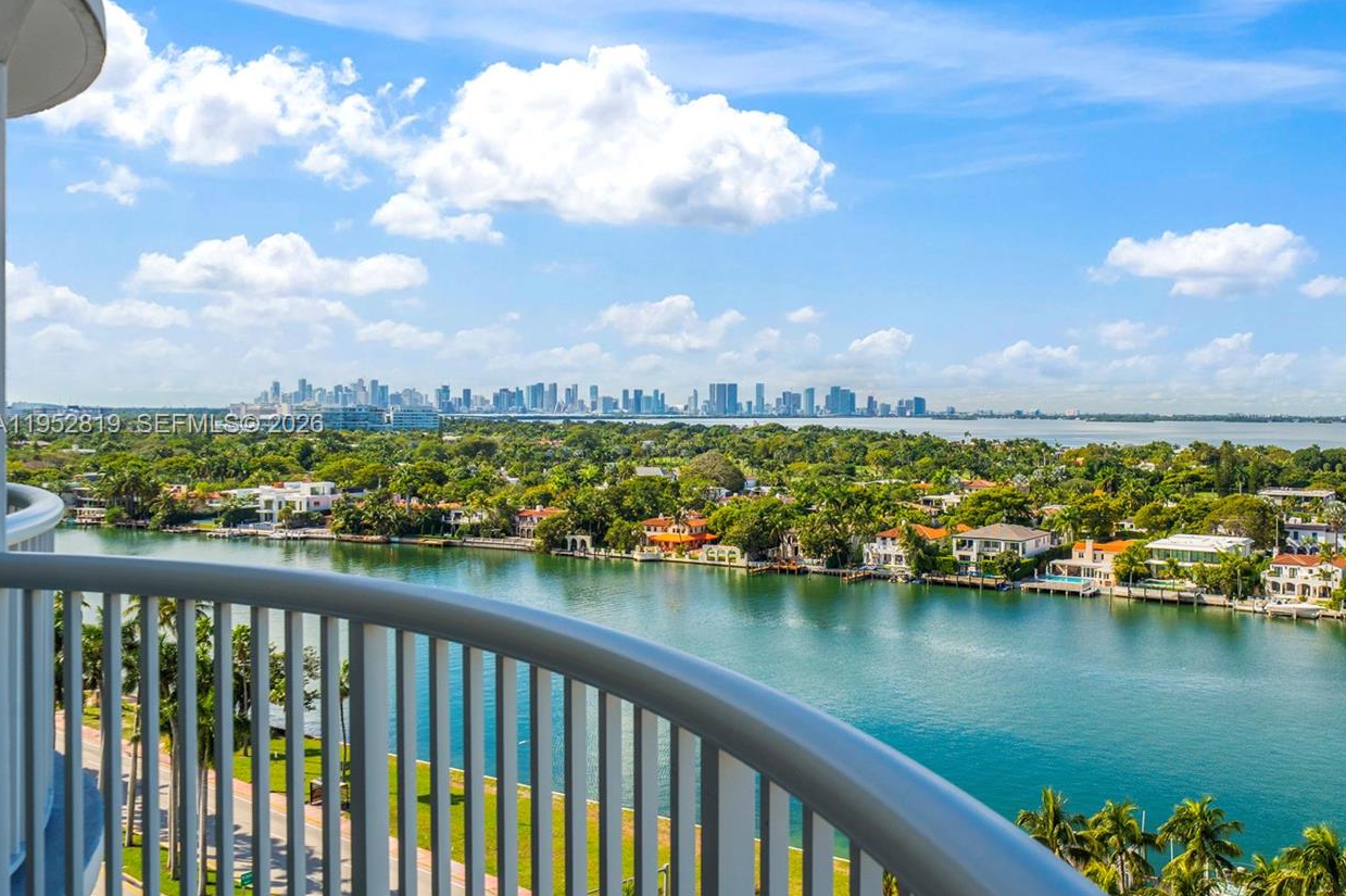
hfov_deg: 59.4
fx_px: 1159
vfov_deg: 42.3
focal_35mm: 31
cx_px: 855
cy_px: 426
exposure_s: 1/1000
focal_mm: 24
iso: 320
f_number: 8
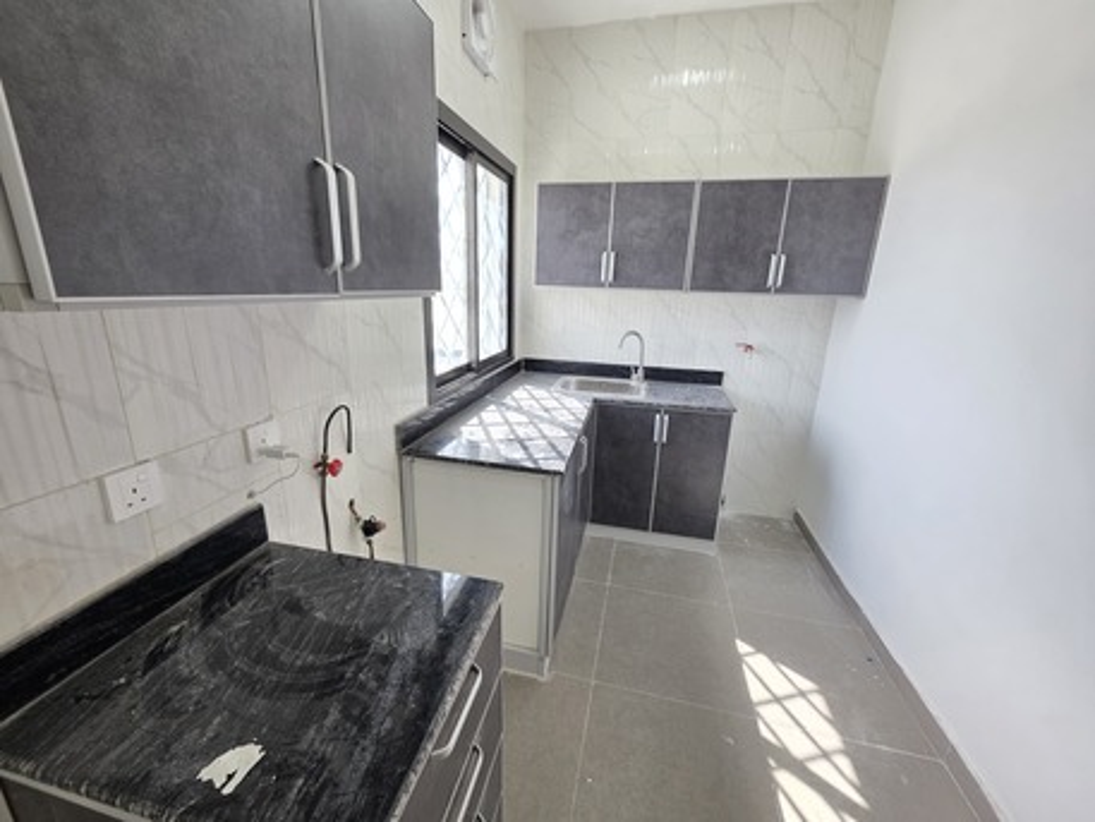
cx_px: 548
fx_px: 411
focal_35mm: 13
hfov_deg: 106.2
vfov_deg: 89.9
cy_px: 411
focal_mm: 2.2
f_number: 1.9
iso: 64
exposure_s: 1/100
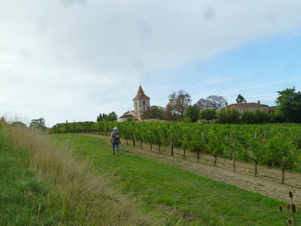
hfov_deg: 54.0
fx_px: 296
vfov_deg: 41.8
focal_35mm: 34
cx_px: 150
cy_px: 113
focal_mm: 6.1
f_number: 4
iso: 125
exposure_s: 1/400
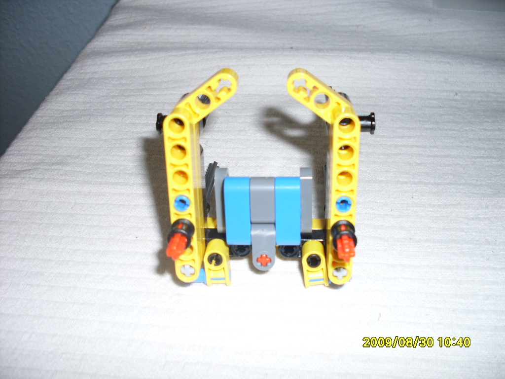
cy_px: 190
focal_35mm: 38
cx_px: 252
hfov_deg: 49.0
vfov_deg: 37.7
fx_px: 554
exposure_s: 1/45
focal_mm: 6.3
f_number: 2.8
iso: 100
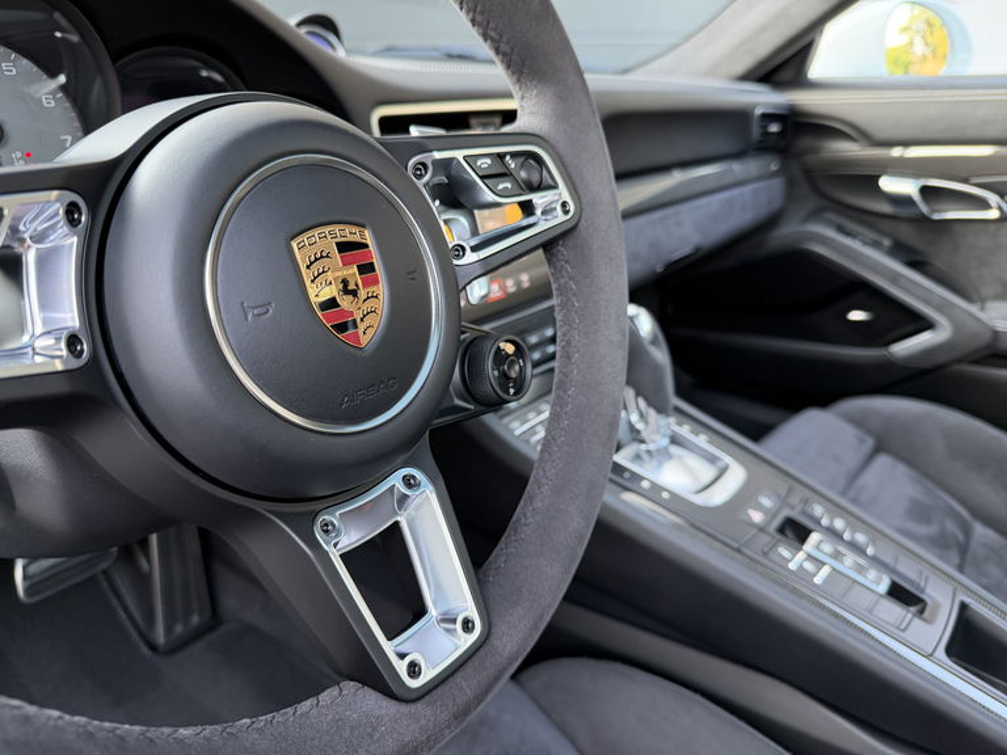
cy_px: 378
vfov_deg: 56.8
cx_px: 504
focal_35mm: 24
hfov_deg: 71.6
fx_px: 698
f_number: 1.78
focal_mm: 6.76
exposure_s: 1/72
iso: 200
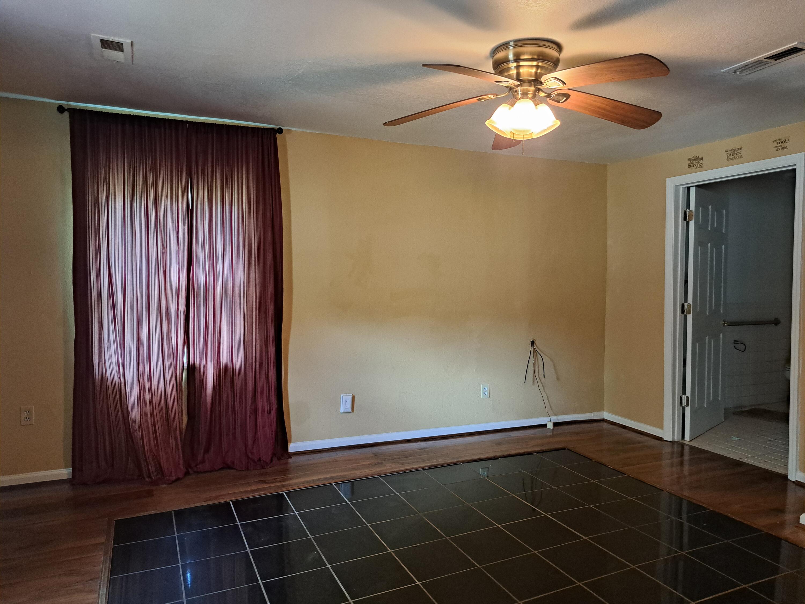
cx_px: 402
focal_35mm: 24
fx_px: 558
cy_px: 302
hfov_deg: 71.6
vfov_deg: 56.8
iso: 400
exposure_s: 1/30
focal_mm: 5.23
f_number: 1.8
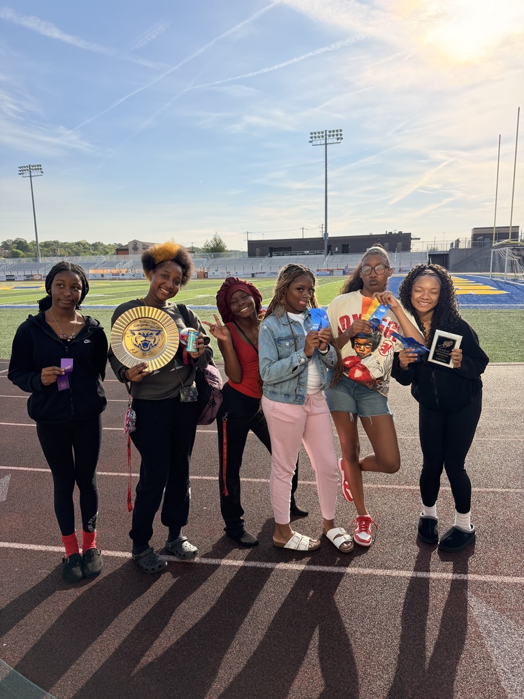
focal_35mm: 24
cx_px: 262
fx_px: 484
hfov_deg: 56.8
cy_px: 350
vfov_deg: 71.6
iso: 100
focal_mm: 6.76
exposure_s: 1/4167
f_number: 1.78
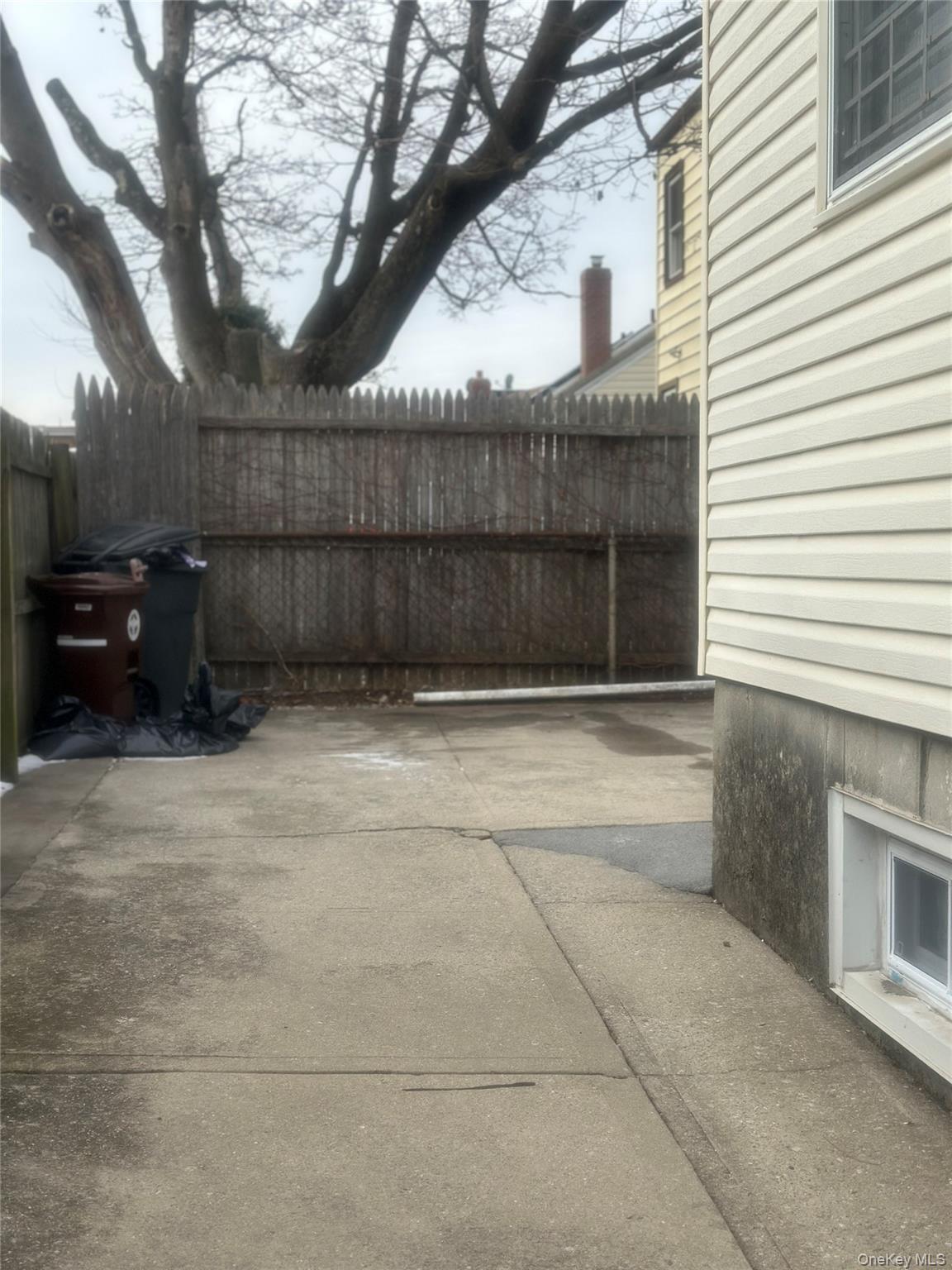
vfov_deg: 39.7
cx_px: 476
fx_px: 1760
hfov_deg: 30.3
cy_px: 635
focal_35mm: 48
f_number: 1.78
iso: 80
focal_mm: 6.86
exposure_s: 1/2809
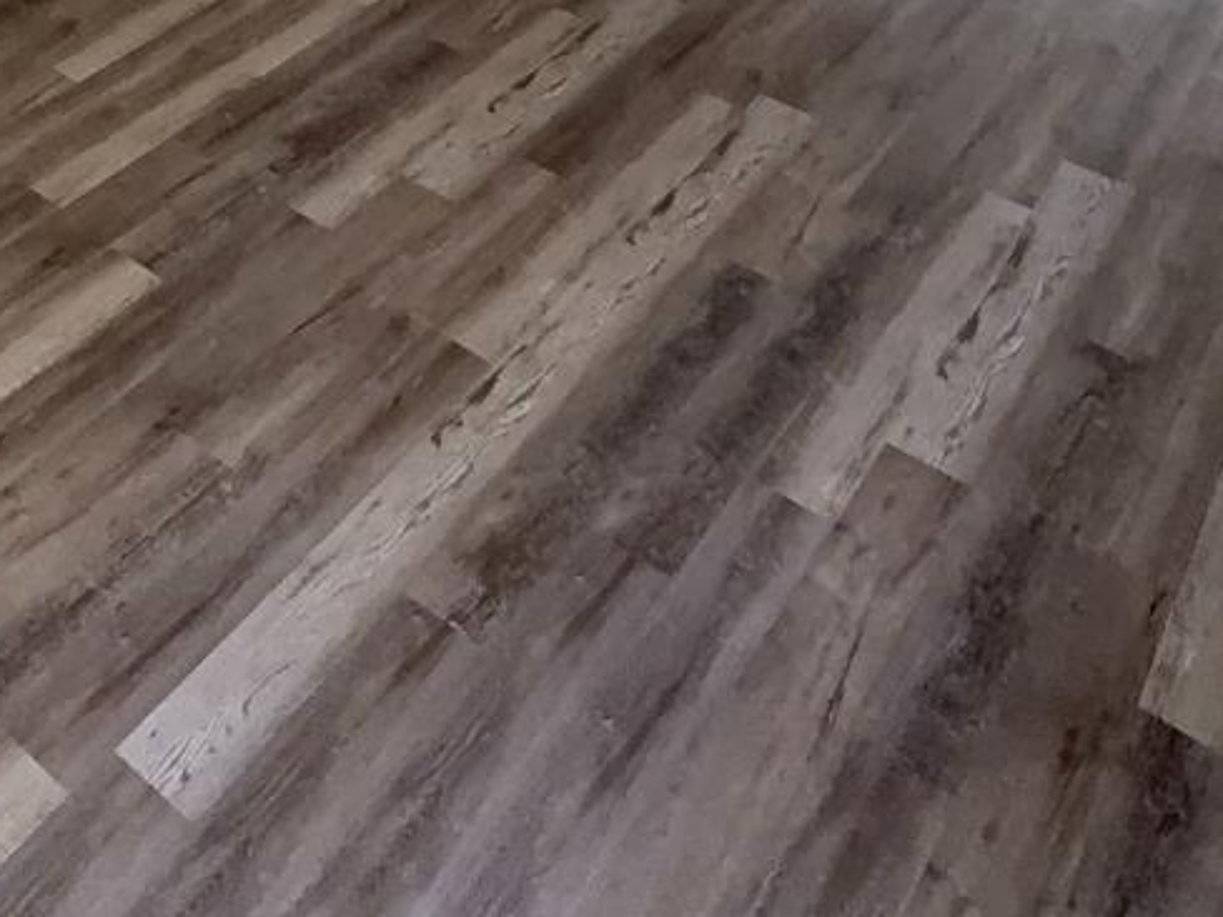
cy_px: -259
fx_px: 1519
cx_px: 481
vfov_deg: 28.1
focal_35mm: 43
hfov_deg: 43.6
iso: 250
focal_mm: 2.22
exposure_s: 1/99
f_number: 2.2
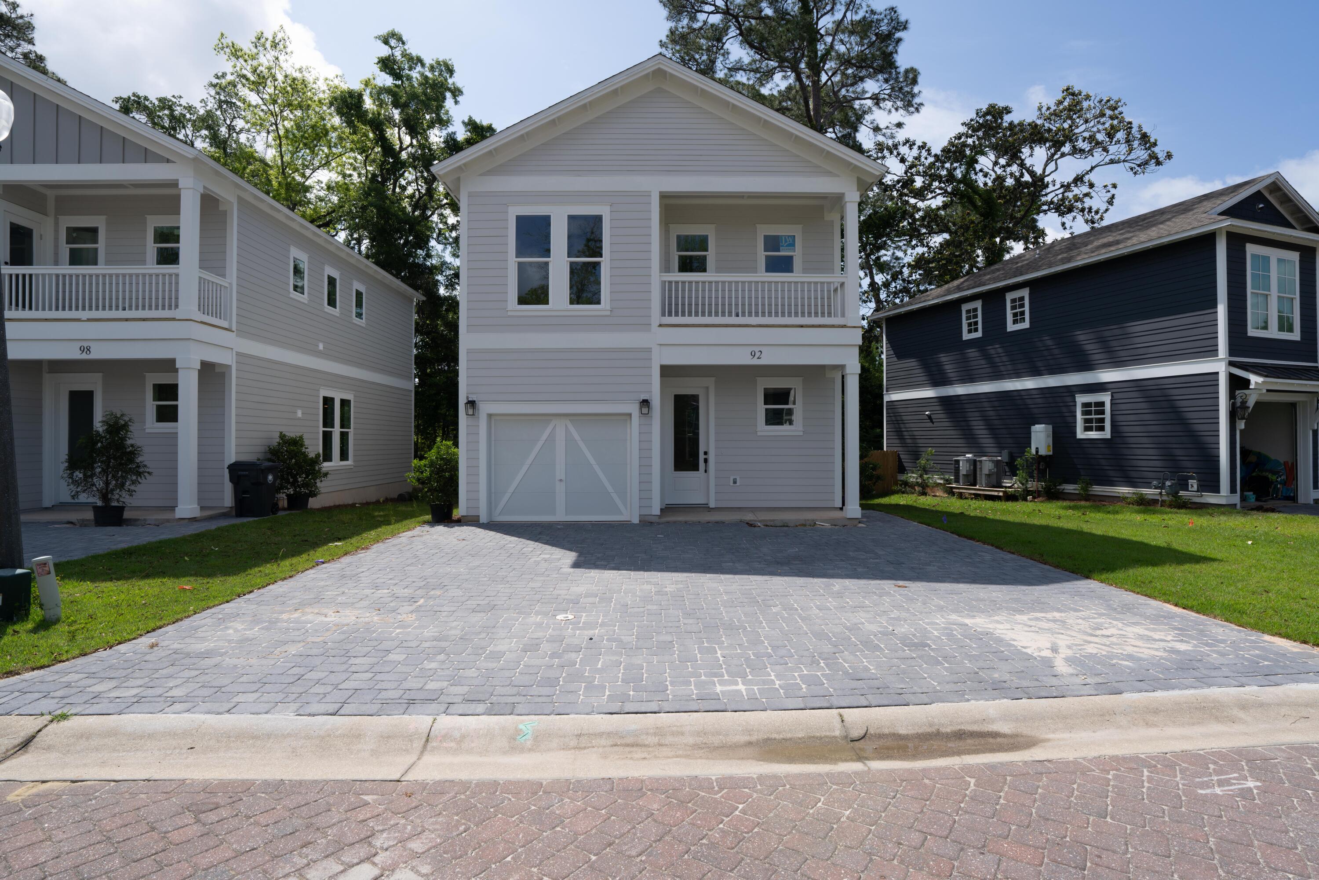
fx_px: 659
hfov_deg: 90.0
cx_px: 660
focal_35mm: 18
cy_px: 440
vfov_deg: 67.4
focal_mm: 18
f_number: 10
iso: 100
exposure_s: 1/200
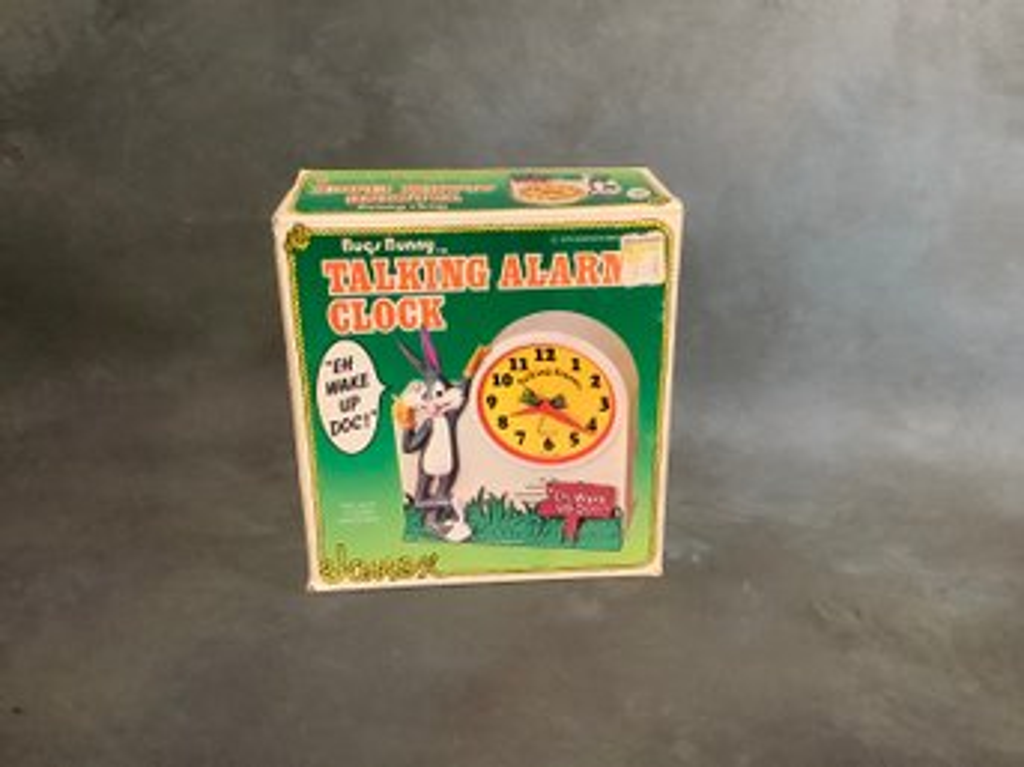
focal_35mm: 31
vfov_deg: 45.4
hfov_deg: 58.4
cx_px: 512
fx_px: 917
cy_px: 384
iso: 320
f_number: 2.4
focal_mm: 3.3
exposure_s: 1/60
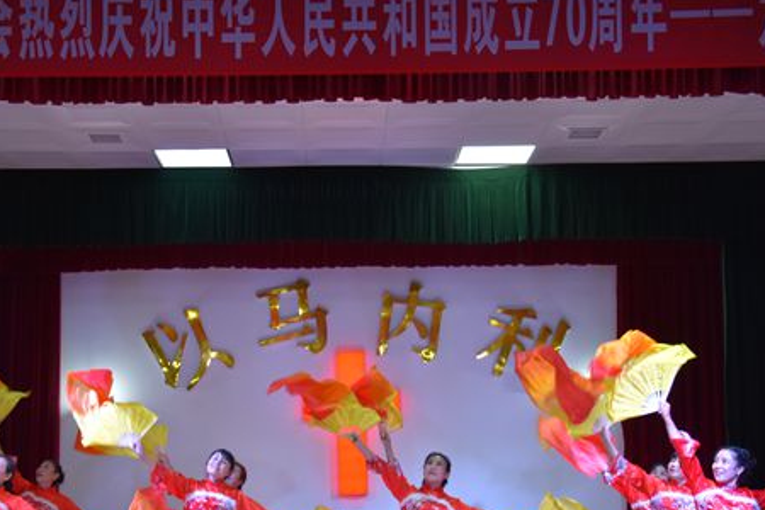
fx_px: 1445
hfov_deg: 29.6
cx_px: 314
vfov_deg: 20.0
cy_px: 326
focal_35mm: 68
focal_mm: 34
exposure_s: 1/60
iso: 500
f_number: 4.2
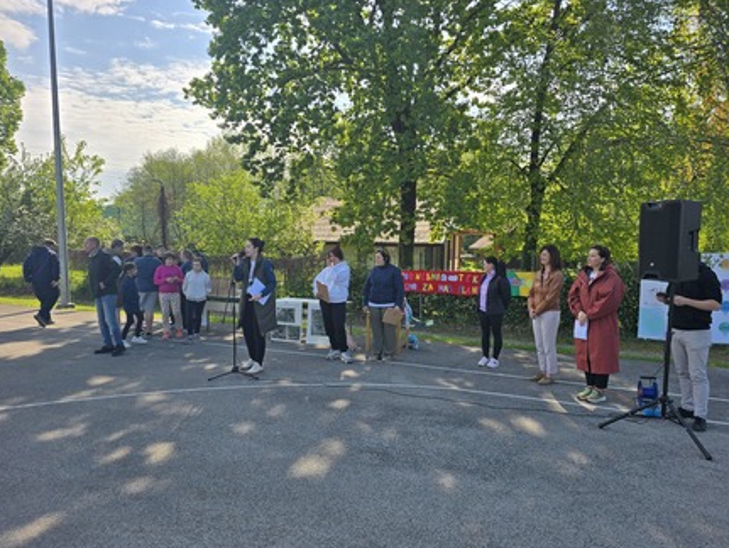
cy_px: 279
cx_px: 372
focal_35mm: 24
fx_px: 506
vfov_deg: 56.9
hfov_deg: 71.5
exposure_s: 1/922
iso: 12
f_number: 1.7
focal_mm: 6.3
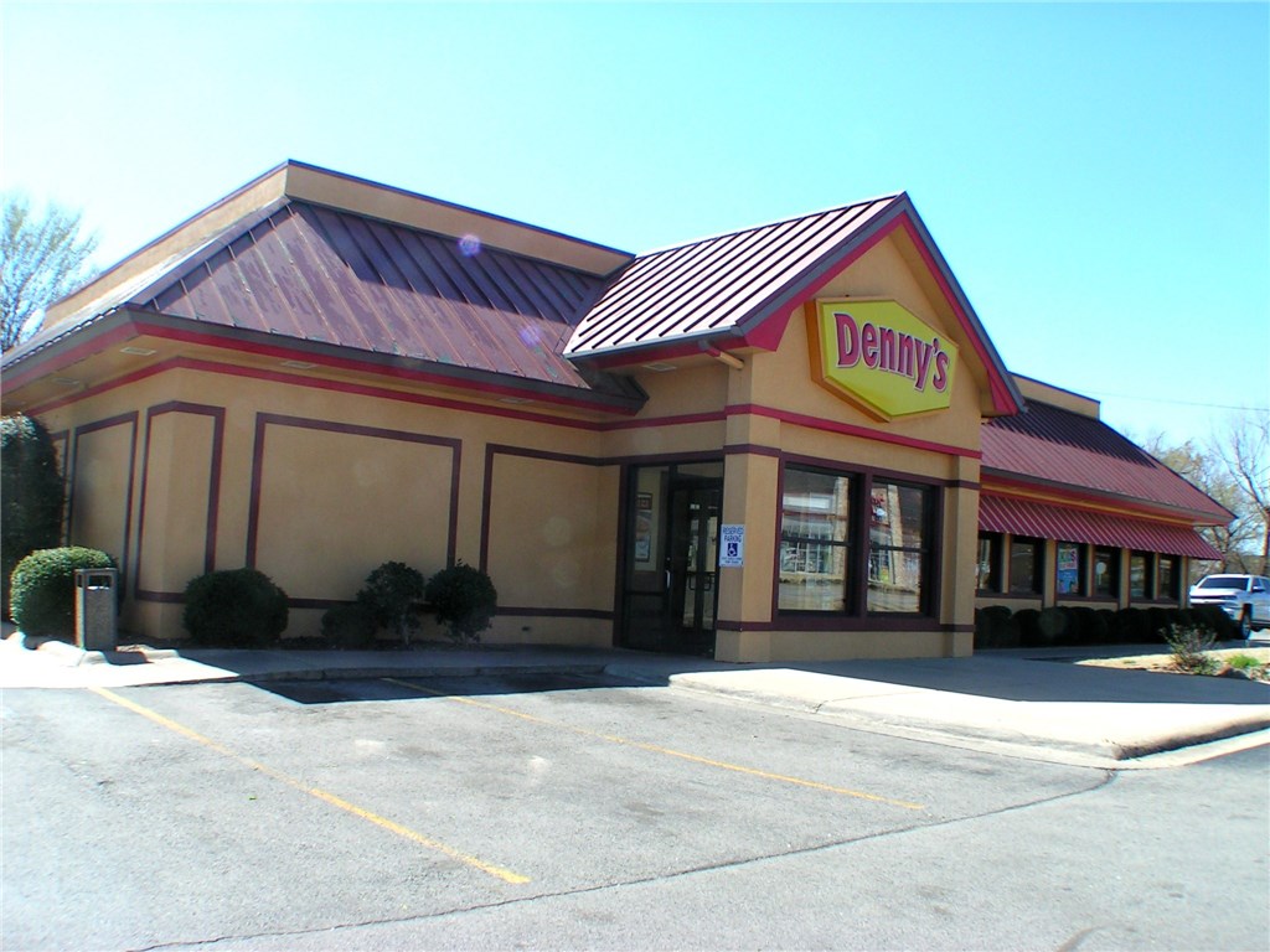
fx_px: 1431
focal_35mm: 39
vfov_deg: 36.8
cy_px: 476
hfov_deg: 47.9
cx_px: 635
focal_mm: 6
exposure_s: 1/200
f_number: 5.6
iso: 50
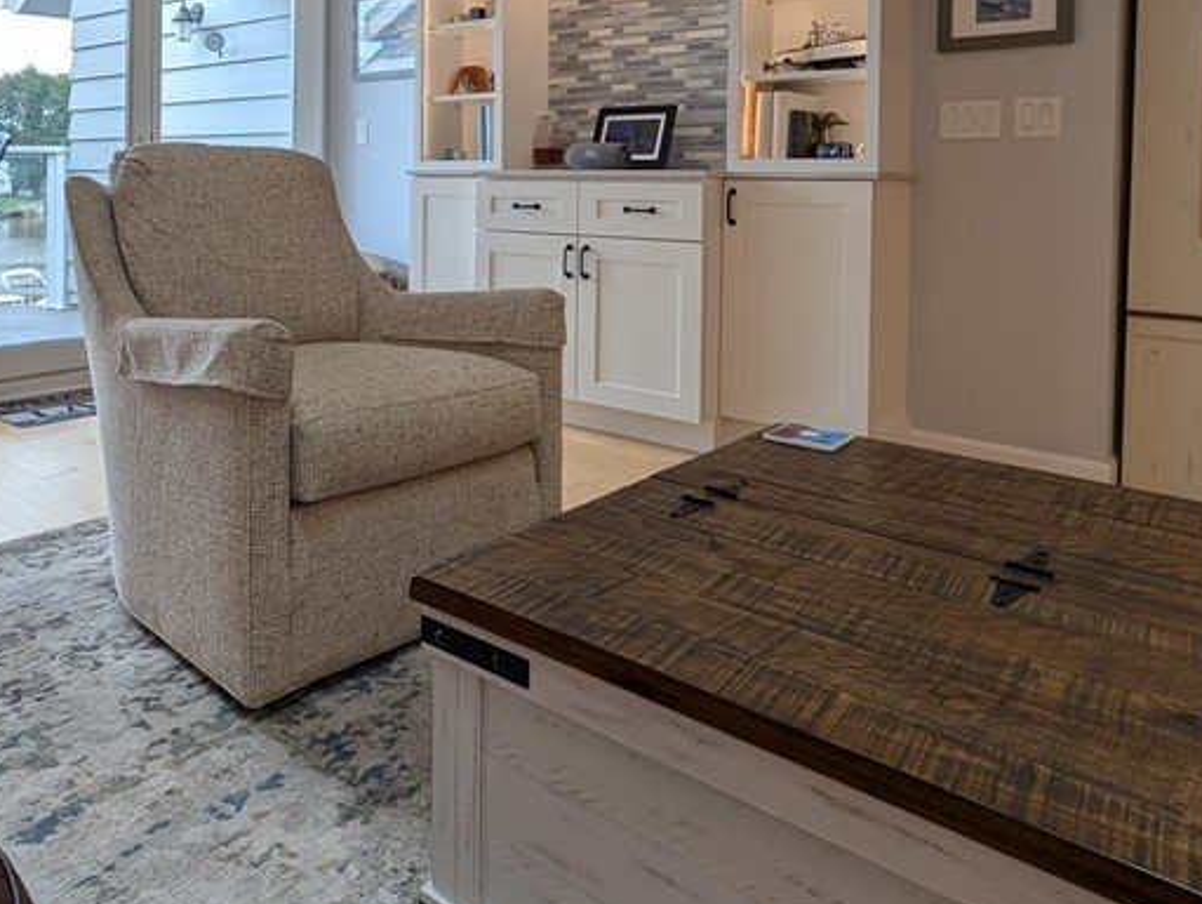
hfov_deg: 65.4
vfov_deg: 50.0
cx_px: 394
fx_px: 903
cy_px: 181
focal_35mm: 26
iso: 59
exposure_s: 1/149
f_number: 2.2
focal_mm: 1.95
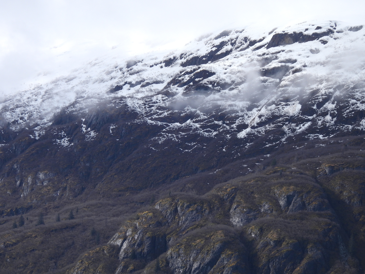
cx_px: 182
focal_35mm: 170
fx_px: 1793
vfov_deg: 8.7
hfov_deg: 11.6
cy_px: 137
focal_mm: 30.3
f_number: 4.5
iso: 100
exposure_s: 1/800
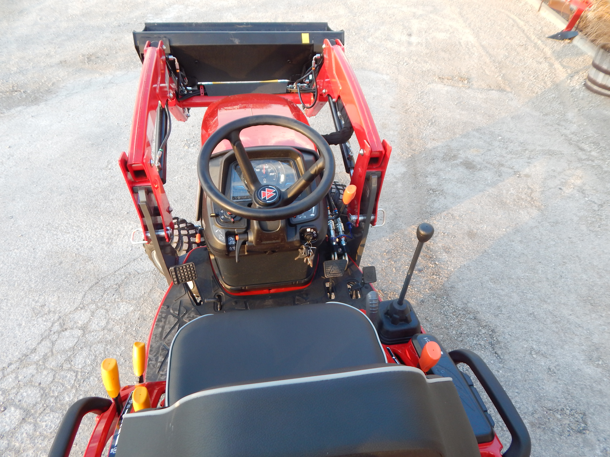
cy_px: 228
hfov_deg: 76.4
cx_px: 305
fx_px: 388
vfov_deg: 61.1
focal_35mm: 22
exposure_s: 1/50
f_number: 3
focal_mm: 4
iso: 125
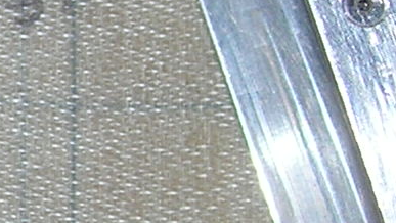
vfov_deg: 4.4
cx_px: -486
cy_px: 179
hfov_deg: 7.4
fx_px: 2910
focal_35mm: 277
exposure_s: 1/60.1
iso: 64
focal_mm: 7.8
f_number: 2.8
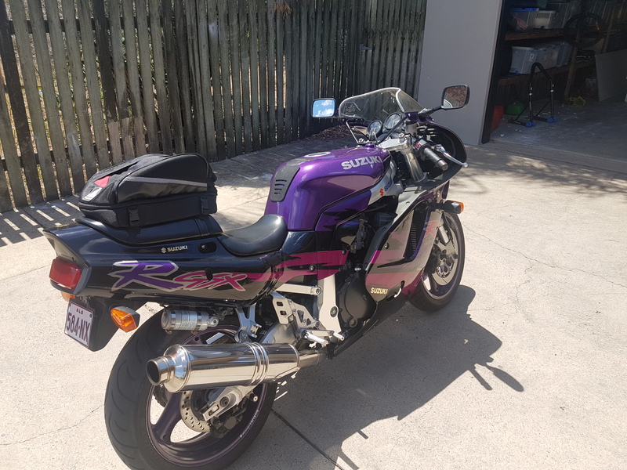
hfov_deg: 67.3
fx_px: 471
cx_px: 314
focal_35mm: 26
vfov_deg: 53.1
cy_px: 235
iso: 40
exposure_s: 1/1140
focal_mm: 4.2
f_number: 1.7
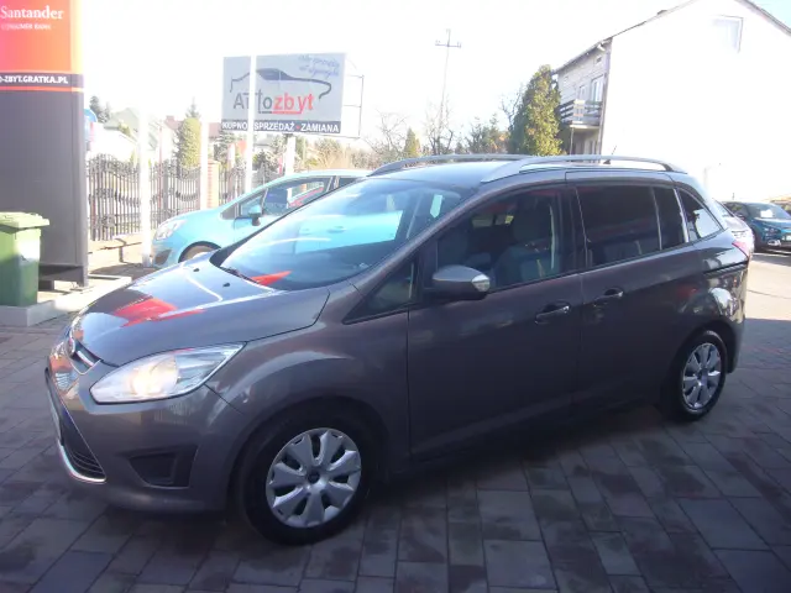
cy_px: 296
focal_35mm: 28
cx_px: 396
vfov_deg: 49.7
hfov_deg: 63.4
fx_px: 640
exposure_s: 1/160
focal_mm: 4.6
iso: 80
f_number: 2.8
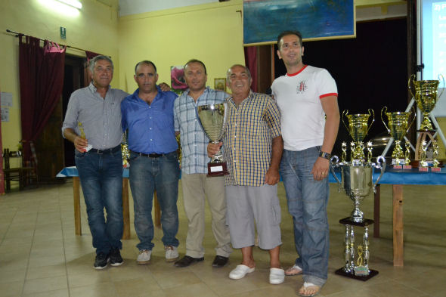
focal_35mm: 30
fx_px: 372
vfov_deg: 43.6
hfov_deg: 61.9
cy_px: 148
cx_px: 223
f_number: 3.5
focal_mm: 20
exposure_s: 1/60
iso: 3200
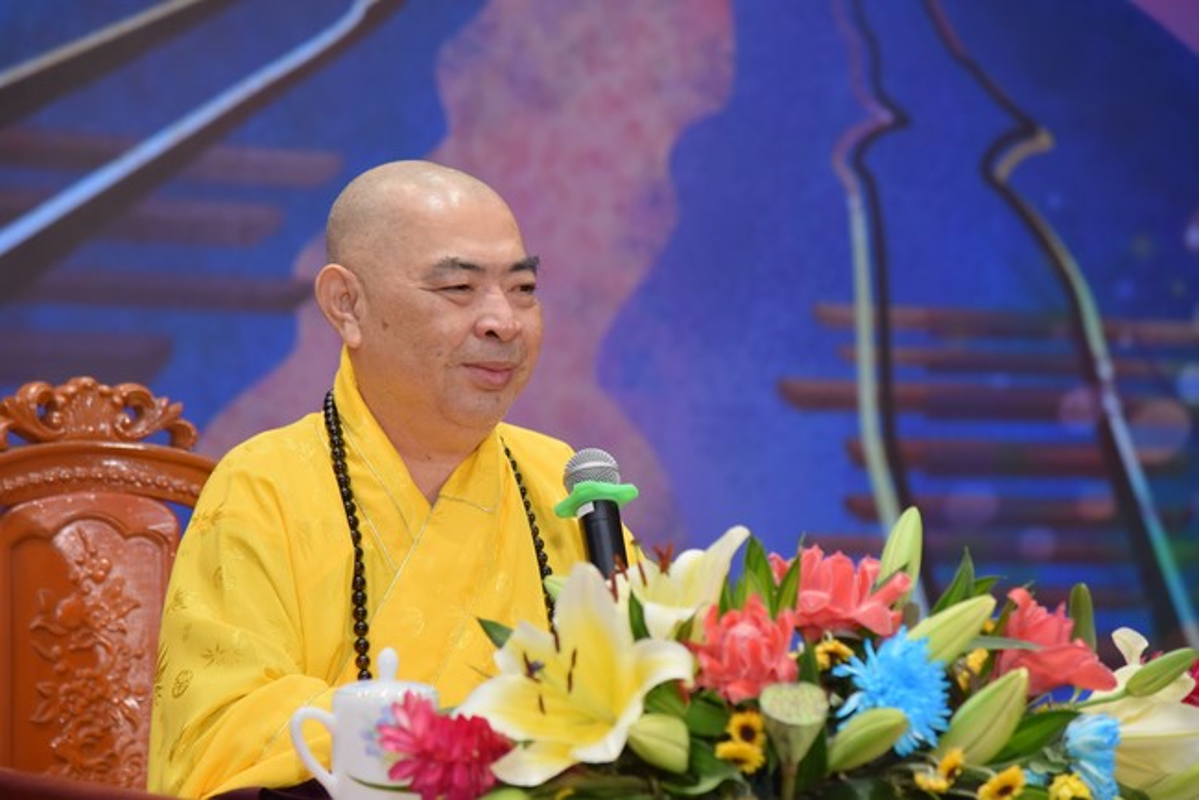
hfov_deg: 17.1
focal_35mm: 120
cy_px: 400
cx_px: 600
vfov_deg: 11.4
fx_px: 3998
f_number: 5
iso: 1250
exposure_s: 1/160
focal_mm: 120
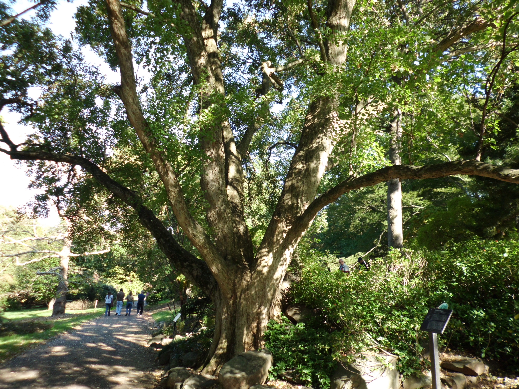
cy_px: 194
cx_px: 256
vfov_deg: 51.4
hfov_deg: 65.3
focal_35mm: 27
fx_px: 405
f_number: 3.2
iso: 100
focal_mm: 4.6
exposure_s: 1/100
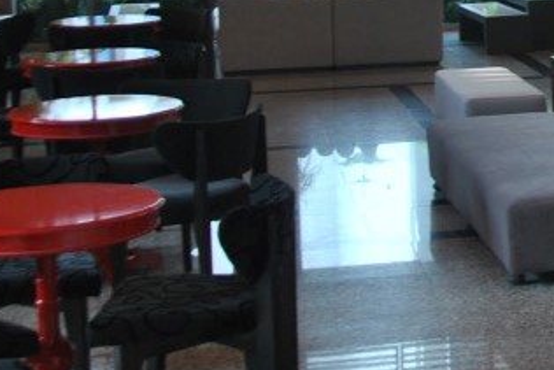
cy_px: -119
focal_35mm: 109
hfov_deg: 17.1
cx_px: 811
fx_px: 1678
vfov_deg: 12.2
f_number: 3.5
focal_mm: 20
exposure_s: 1/40
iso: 200
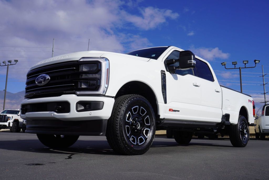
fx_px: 258
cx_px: 134
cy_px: 90
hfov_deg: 55.1
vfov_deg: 38.4
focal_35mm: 34
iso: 100
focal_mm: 23
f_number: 10
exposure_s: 1/320
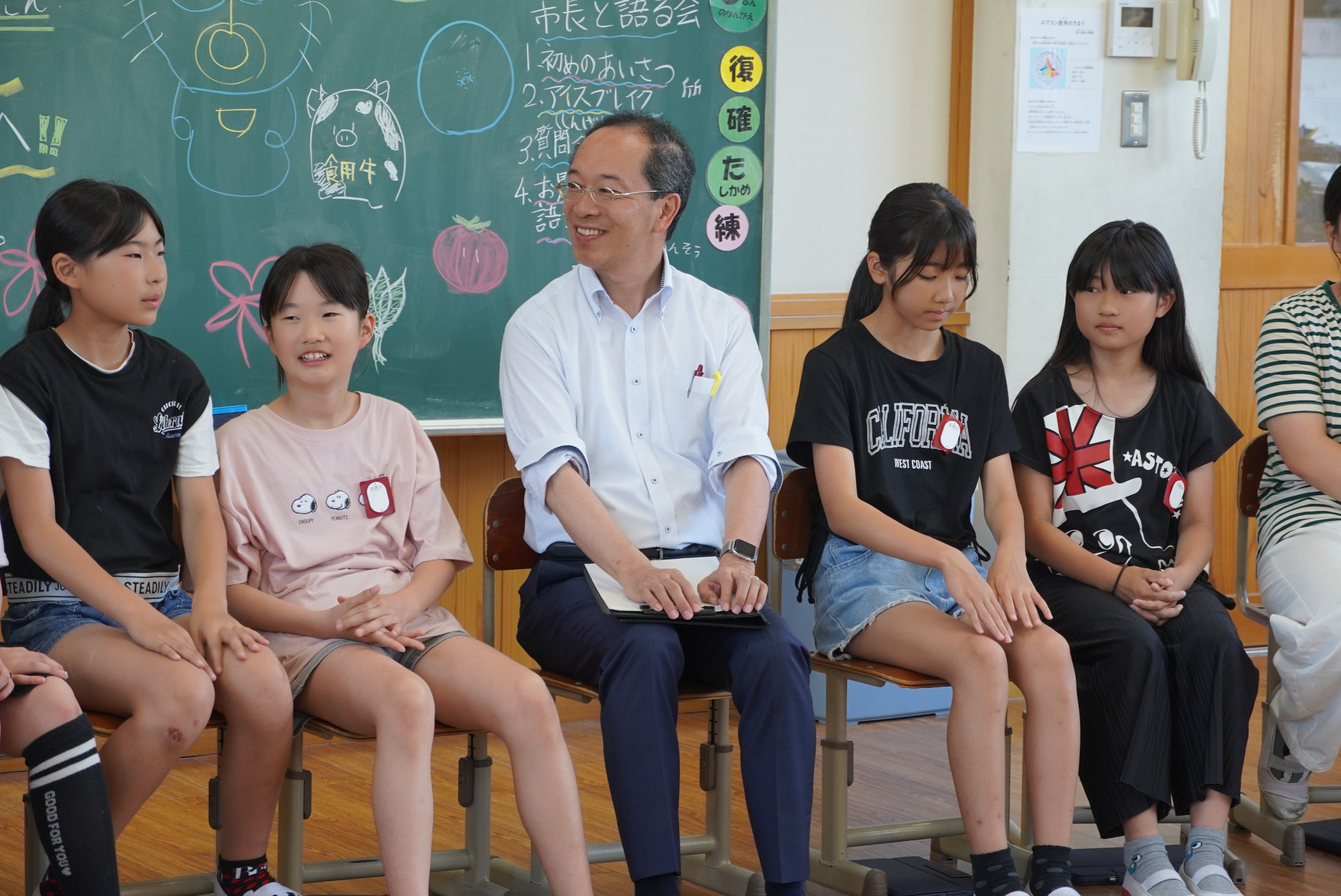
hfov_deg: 19.2
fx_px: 3969
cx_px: 670
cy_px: 448
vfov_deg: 12.9
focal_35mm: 106
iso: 1000
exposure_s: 1/160
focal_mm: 71
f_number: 5.6
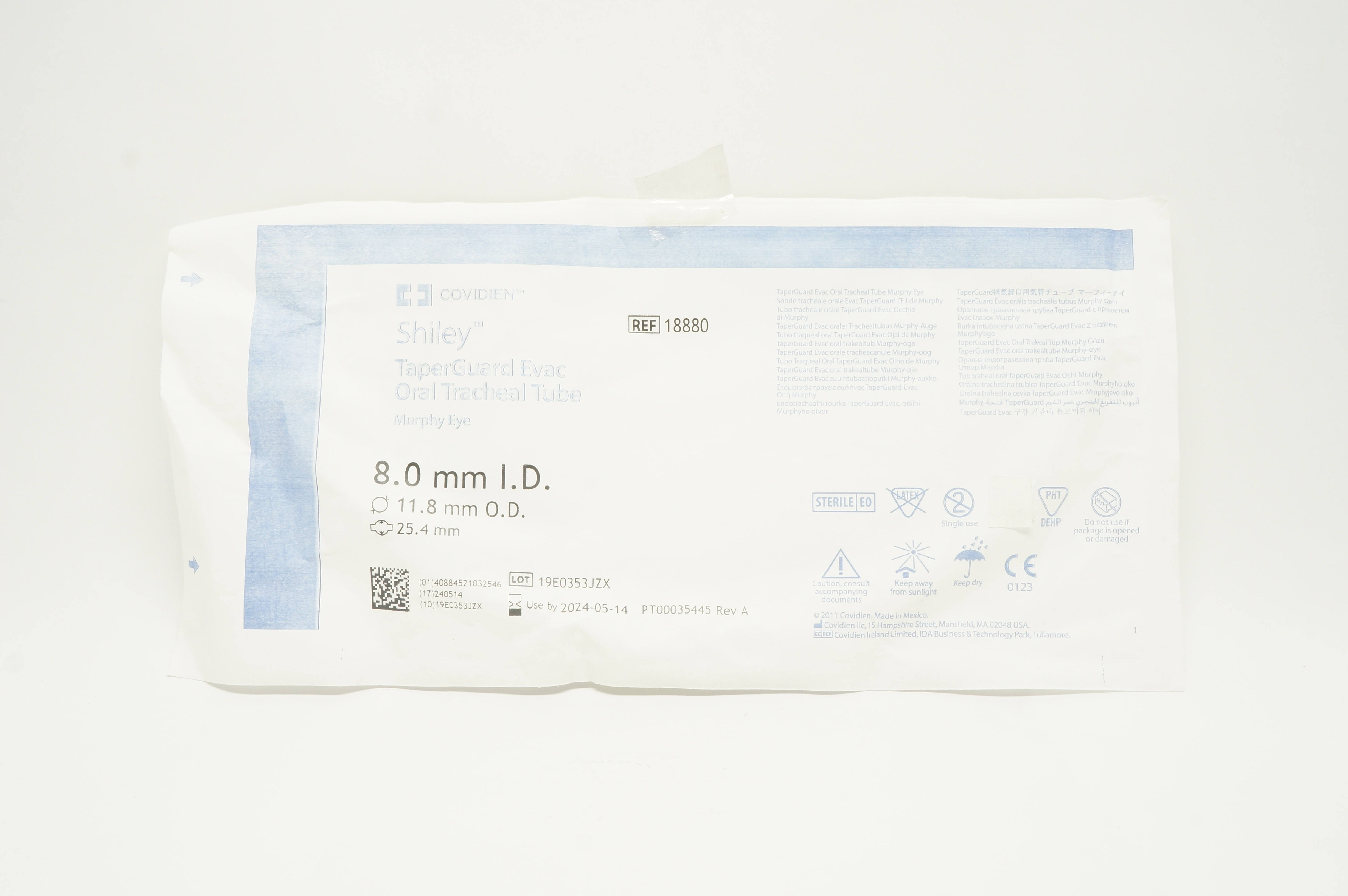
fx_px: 1403
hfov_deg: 51.3
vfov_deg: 35.4
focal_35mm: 38
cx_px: 674
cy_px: 448
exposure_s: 1/15
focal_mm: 25
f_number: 11
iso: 400
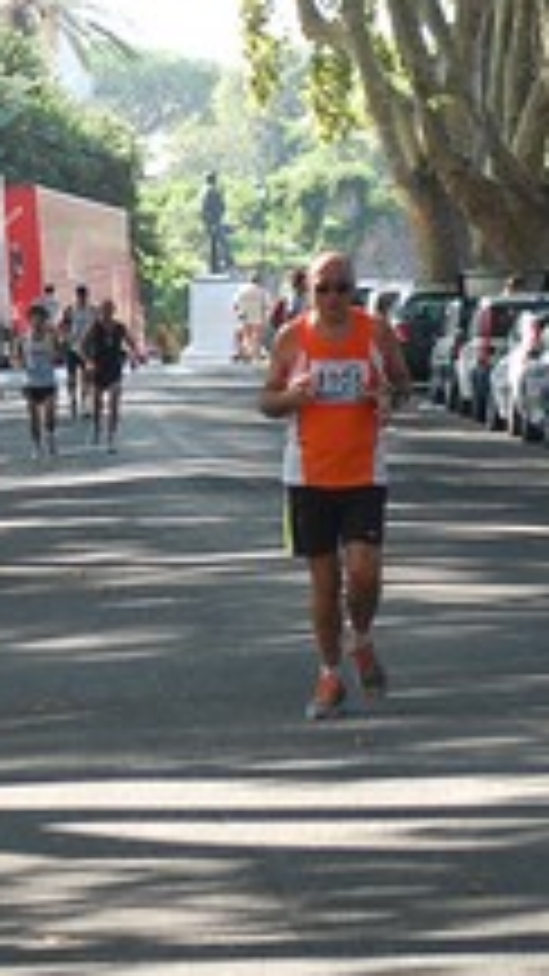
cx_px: 284
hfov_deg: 5.1
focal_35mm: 238
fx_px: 6173
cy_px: 328
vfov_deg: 9.0
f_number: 4
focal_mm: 55
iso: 560
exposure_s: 1/500
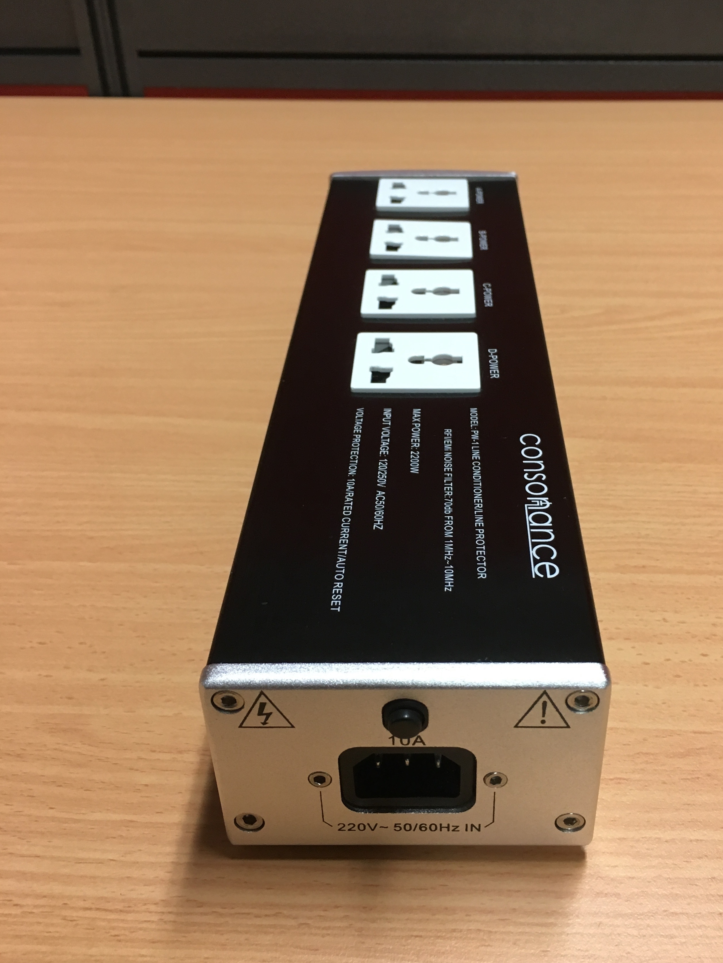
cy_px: 456
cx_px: 430
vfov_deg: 52.6
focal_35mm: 35
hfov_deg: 40.5
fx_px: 975
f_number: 2.2
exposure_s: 1/30
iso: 100
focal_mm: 4.15
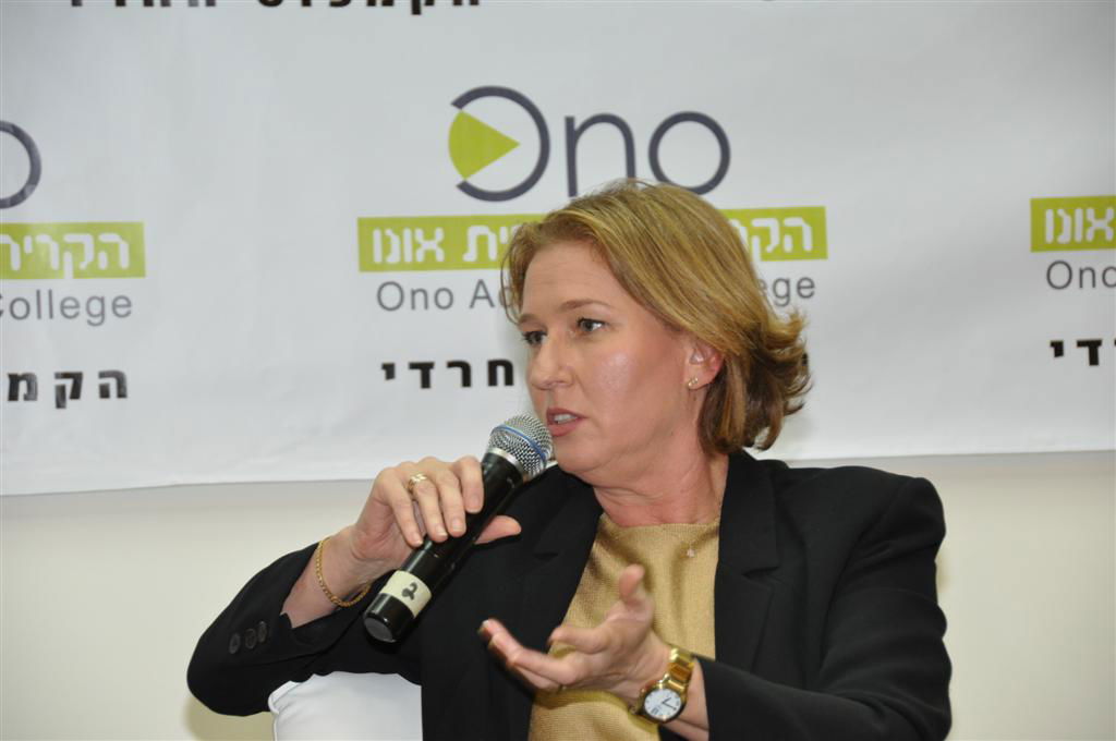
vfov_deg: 9.6
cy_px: 370
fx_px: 4412
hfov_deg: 14.4
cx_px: 558
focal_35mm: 142
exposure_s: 1/60
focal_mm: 95
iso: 800
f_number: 5.3
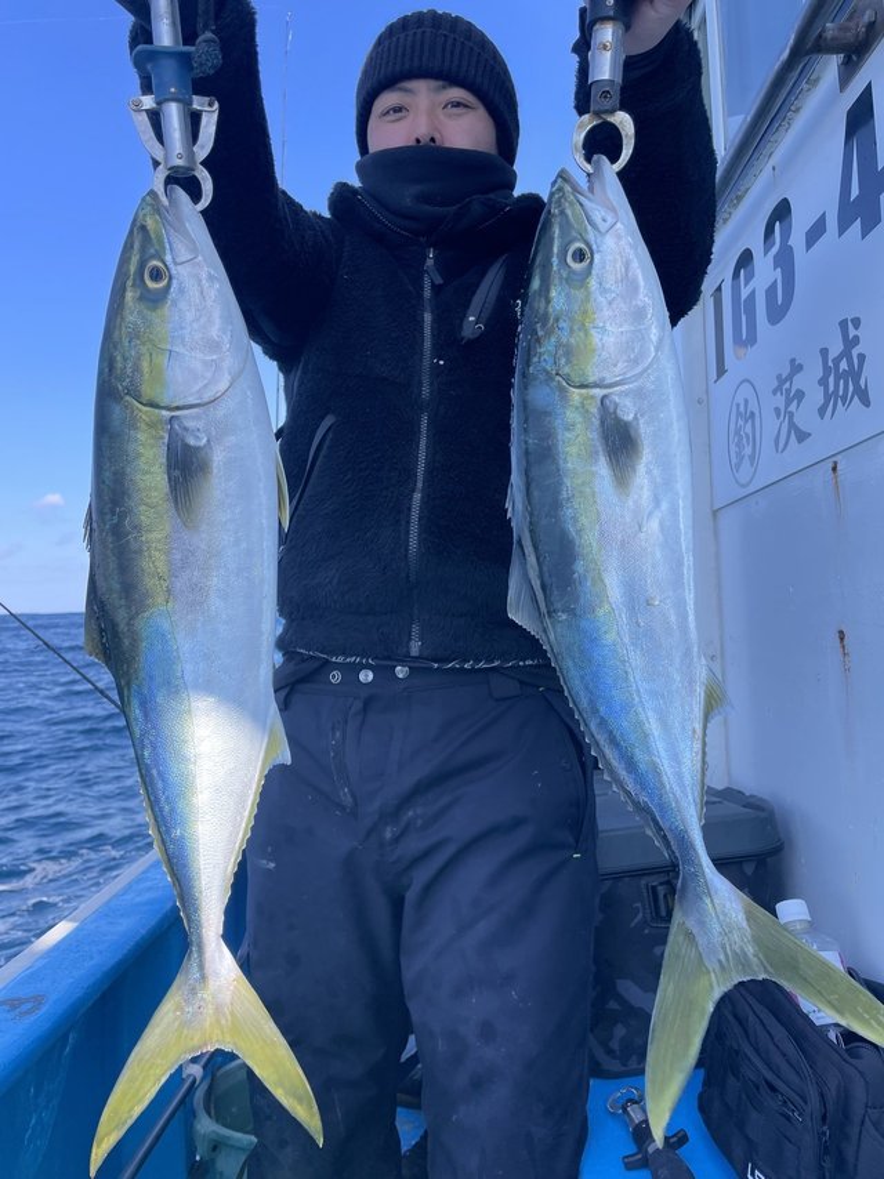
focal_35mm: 26
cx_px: 442
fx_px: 886
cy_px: 590
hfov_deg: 53.0
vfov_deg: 67.3
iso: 32
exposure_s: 1/729
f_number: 1.6
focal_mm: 4.2
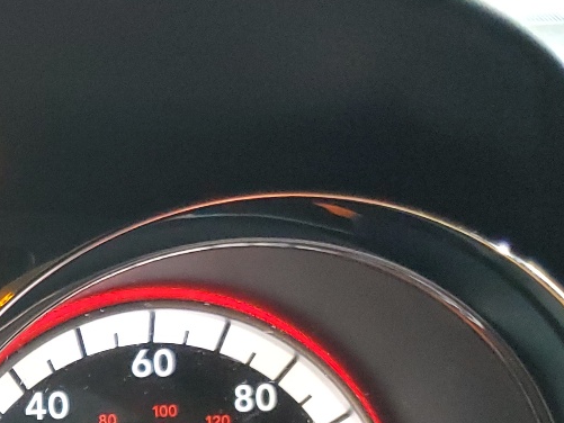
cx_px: -254
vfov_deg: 16.8
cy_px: 548
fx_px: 1353
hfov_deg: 20.5
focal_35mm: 83
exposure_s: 1/60.2
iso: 319
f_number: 1.5
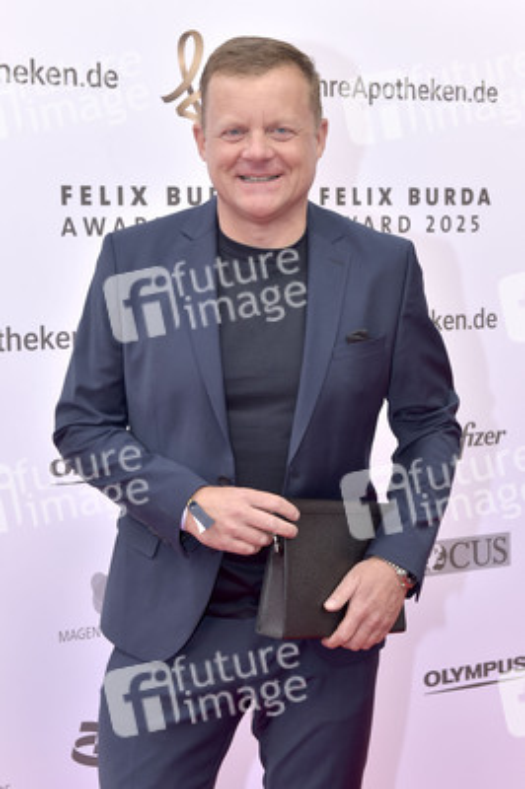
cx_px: 262
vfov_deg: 38.2
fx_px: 1139
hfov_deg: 25.9
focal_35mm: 52
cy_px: 394
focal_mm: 52
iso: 400
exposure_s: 1/250
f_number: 6.3
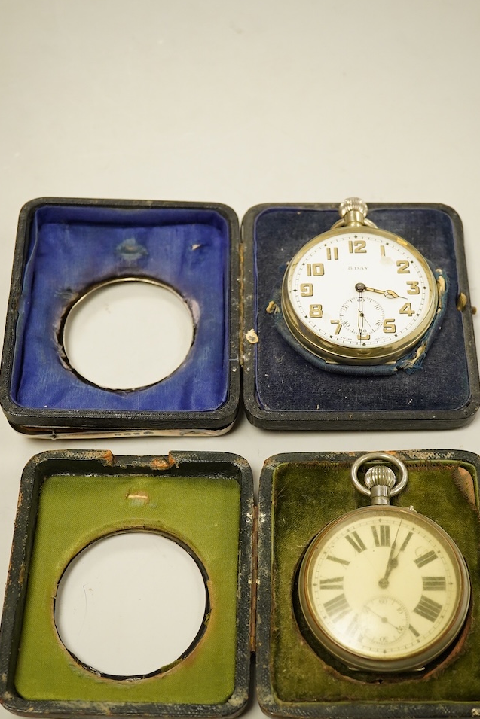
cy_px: 409
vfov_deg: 37.4
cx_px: 252
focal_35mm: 53
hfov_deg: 25.5
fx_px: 1060
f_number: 6.3
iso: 2500
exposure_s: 1/400
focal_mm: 30
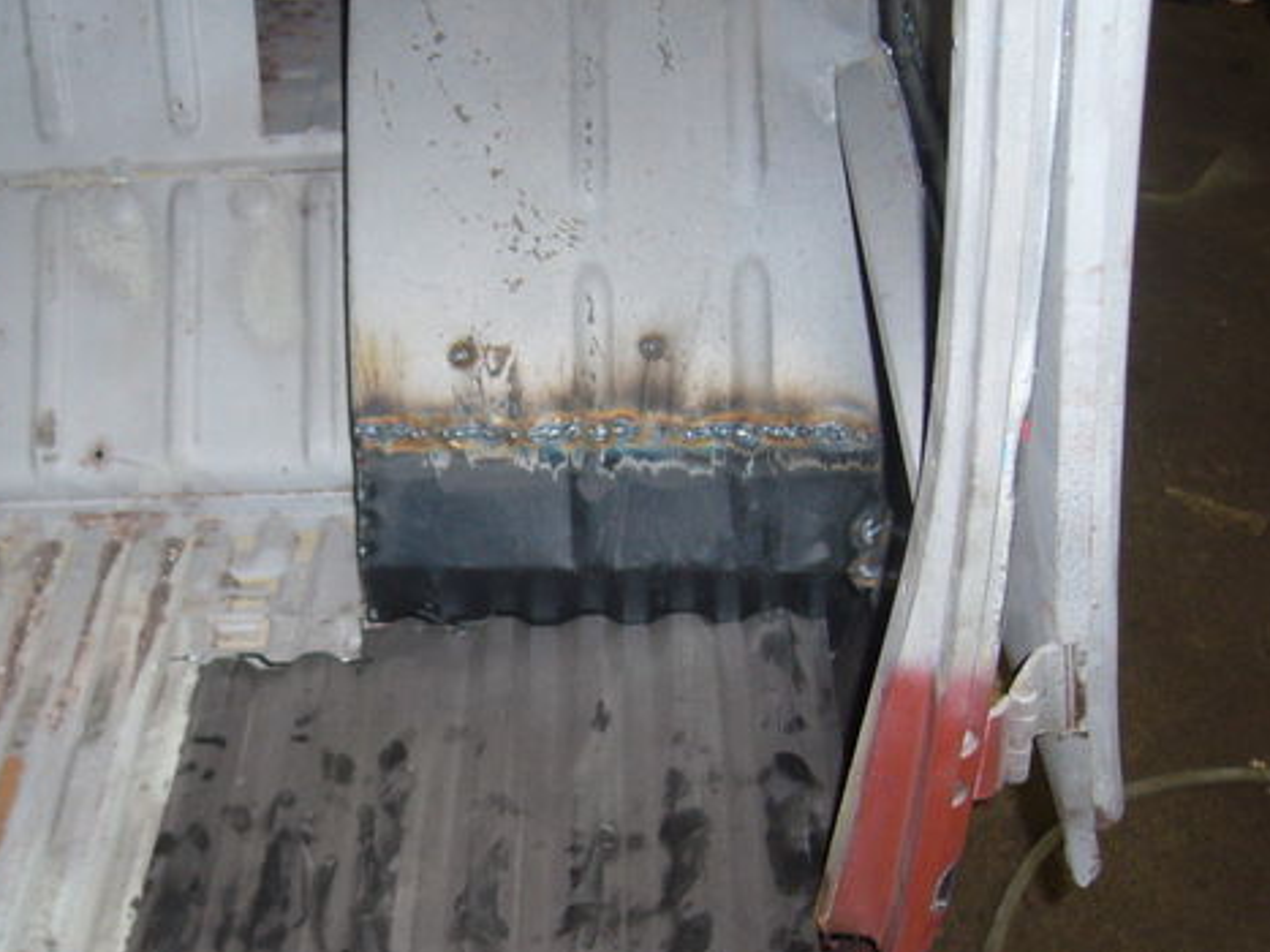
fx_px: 1761
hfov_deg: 39.3
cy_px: 601
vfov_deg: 30.1
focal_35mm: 48
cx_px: 443
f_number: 2.8
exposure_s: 1/30
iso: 160
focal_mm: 5.8
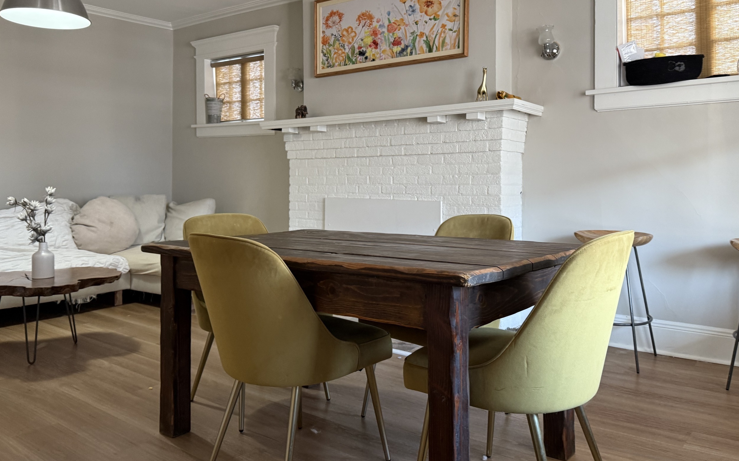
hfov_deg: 64.6
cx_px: 389
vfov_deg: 42.8
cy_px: 176
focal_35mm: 29
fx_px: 584
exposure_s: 1/60
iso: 250
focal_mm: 6.76
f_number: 1.78
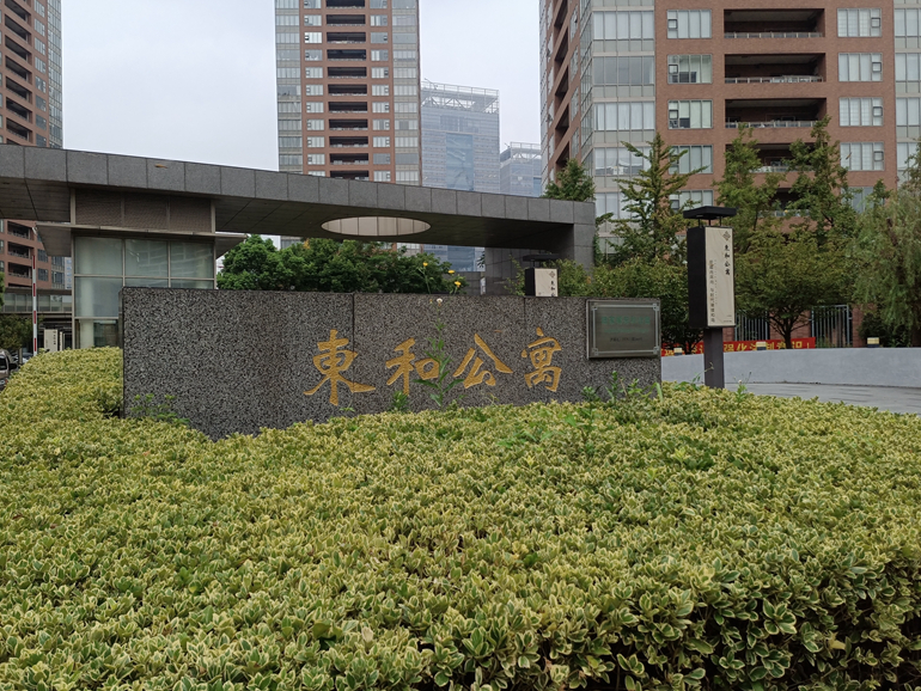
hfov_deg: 65.3
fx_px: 719
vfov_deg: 51.4
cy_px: 338
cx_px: 458
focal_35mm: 27
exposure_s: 1/248
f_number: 1.8
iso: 100
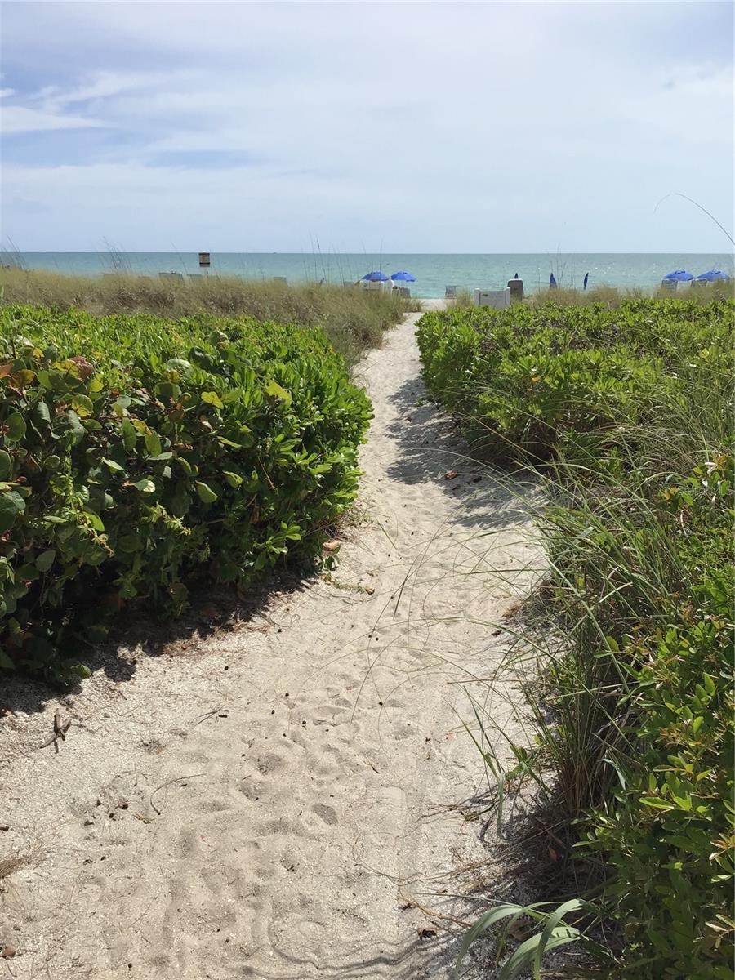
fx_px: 878
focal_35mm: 31
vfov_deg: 58.4
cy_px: 490
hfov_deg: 45.4
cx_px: 368
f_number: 2.4
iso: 25
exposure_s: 1/2551
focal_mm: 3.3
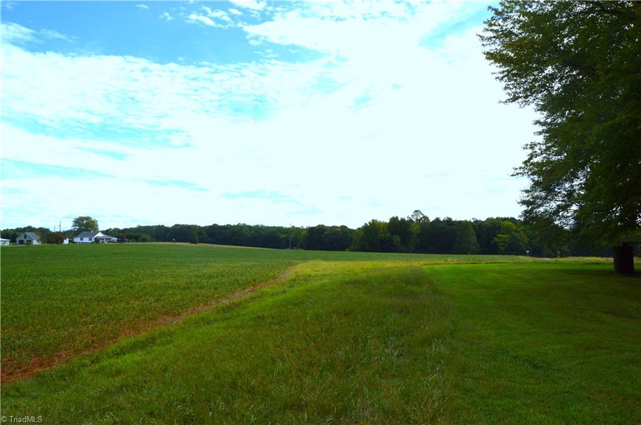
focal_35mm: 27
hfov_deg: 67.4
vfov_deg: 47.8
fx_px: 480
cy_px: 212
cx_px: 320
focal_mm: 18
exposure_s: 1/500
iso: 400
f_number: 11
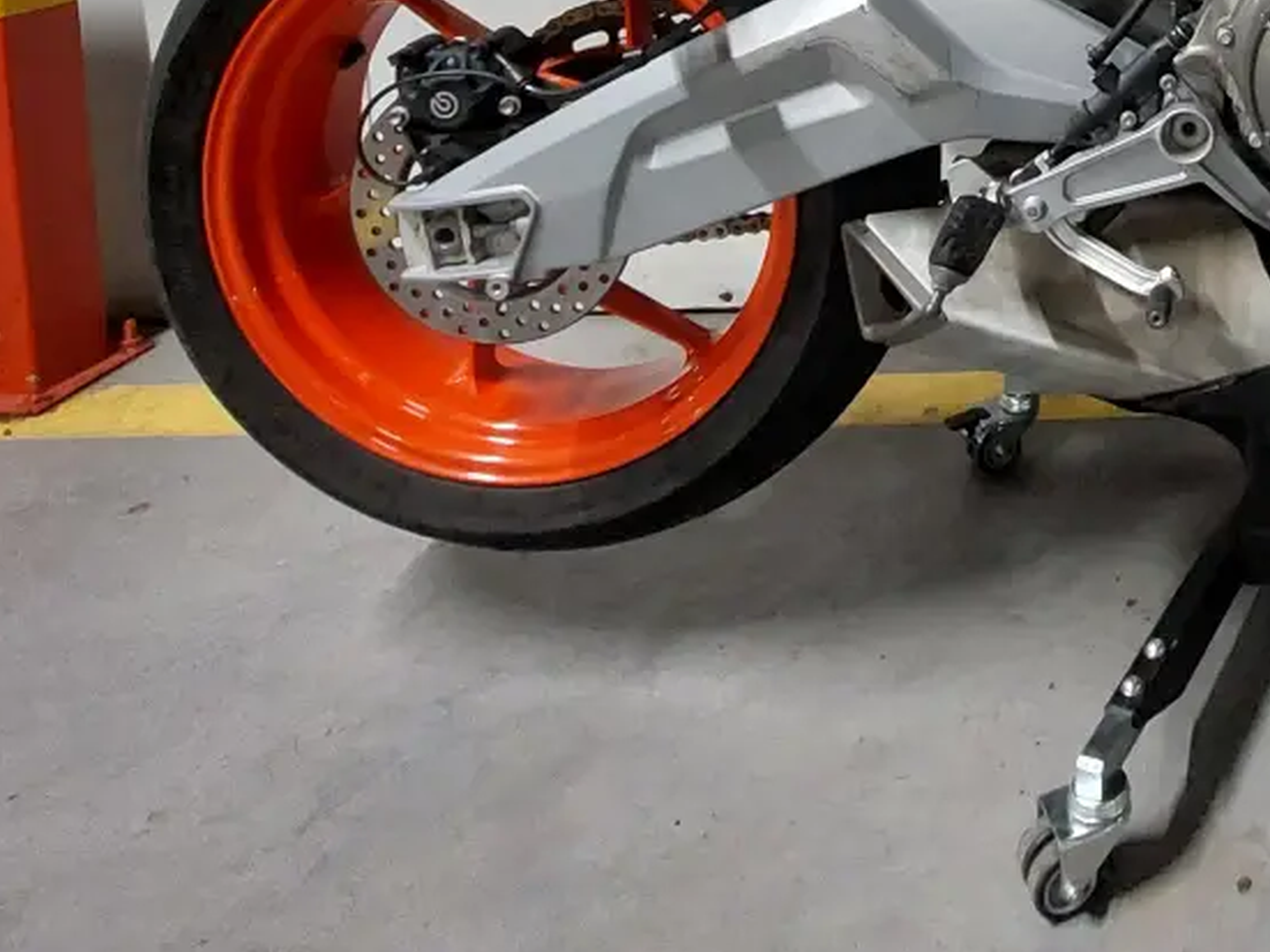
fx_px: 1247
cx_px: 1353
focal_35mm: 34
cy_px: -177
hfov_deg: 43.5
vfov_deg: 34.1
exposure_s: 1/33
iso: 400
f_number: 2.2
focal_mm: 1.74
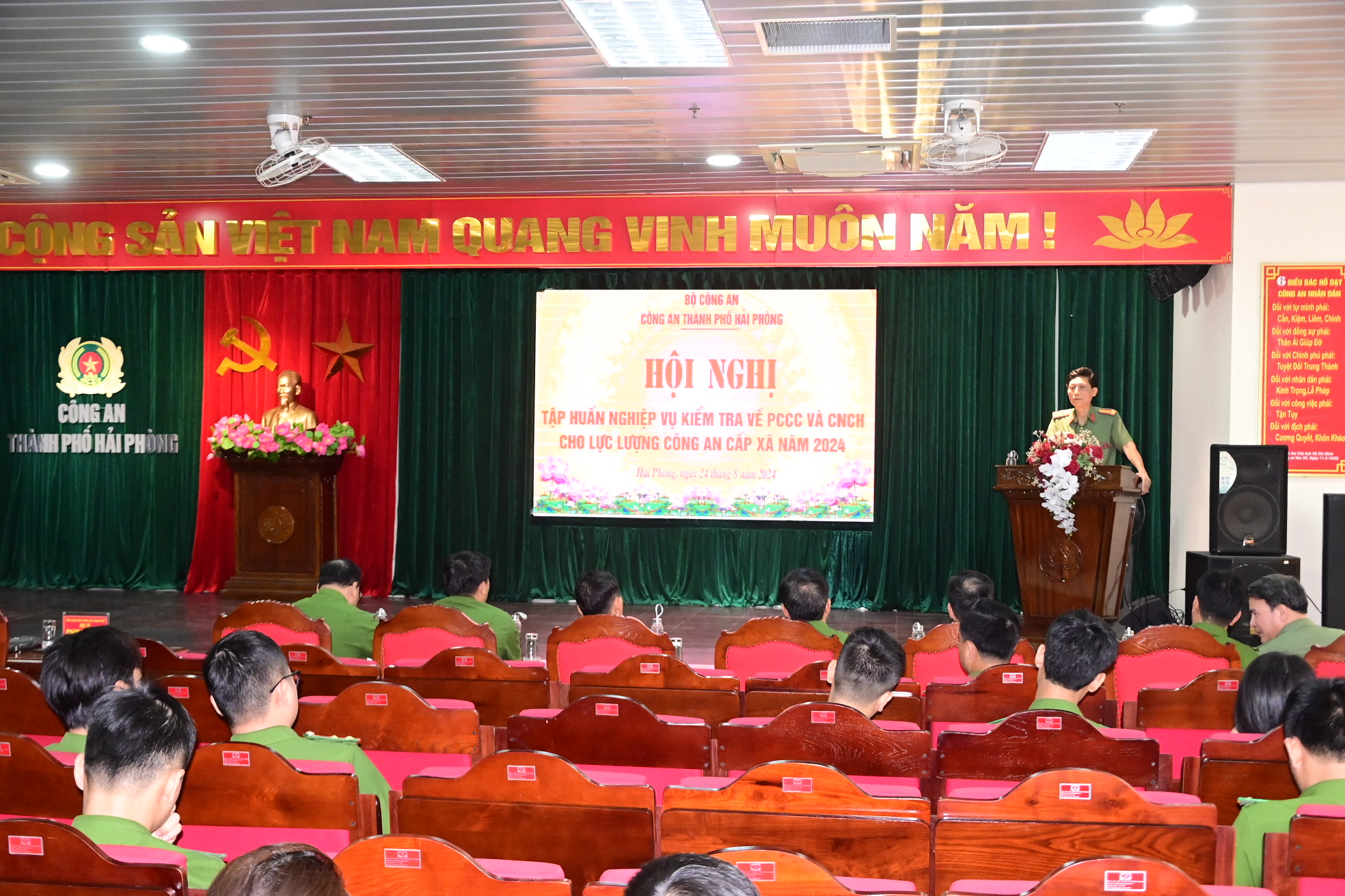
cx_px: 672
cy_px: 448
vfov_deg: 31.9
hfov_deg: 46.4
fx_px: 1569
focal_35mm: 42
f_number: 4
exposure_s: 1/200
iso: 3200
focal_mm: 28
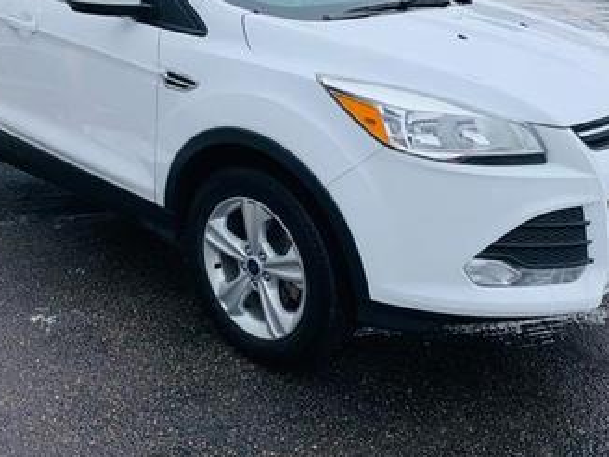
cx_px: 292
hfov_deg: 46.8
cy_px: 143
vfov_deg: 35.5
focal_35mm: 40
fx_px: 704
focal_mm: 4.25
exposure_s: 1/1011
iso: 25
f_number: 1.8
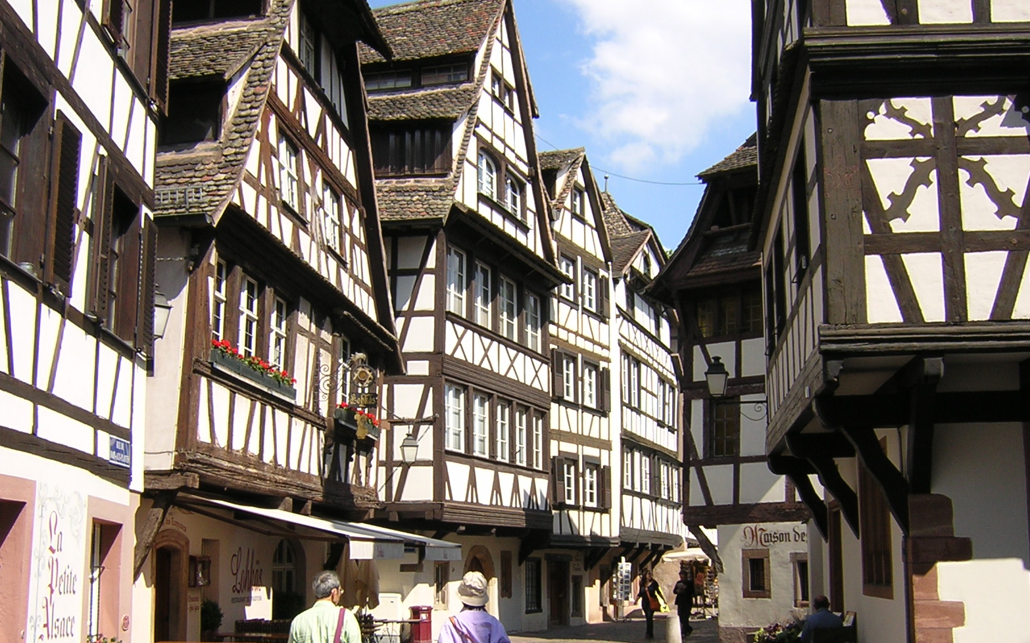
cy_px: 385
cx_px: 509
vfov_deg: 32.7
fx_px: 1095
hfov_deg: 50.4
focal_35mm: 39
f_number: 5.2
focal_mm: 4.7
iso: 100
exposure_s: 1/275
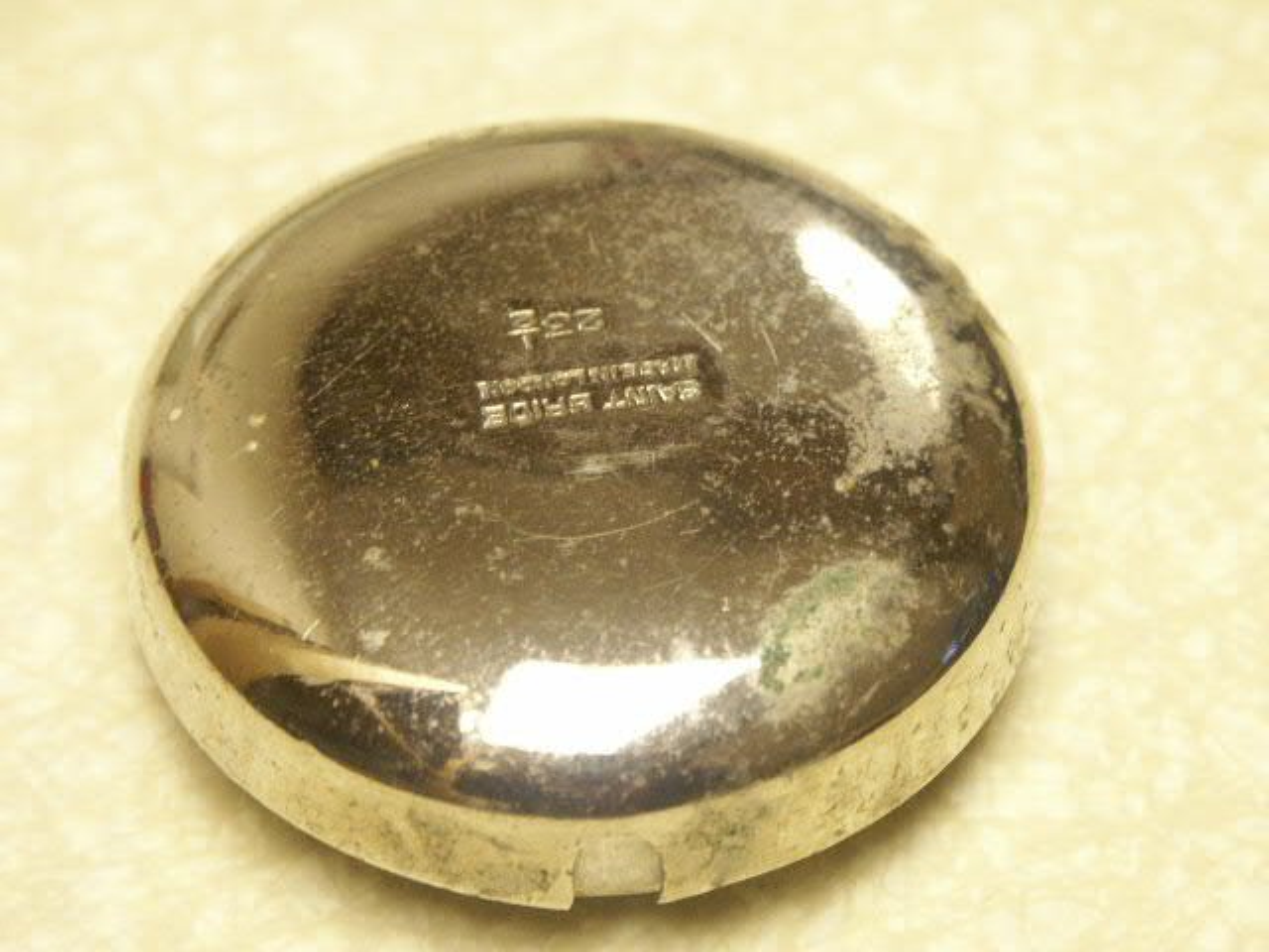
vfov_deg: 7.5
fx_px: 7295
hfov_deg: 9.9
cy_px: 476
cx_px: 634
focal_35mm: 199
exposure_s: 1/60
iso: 200
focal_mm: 50.48
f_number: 3.5
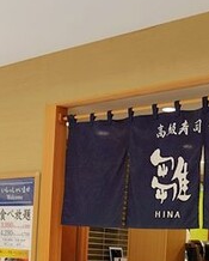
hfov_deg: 20.8
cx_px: 161
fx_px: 563
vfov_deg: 24.7
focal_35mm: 73
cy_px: 266
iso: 80
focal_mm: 20
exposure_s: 1/15
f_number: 2.8
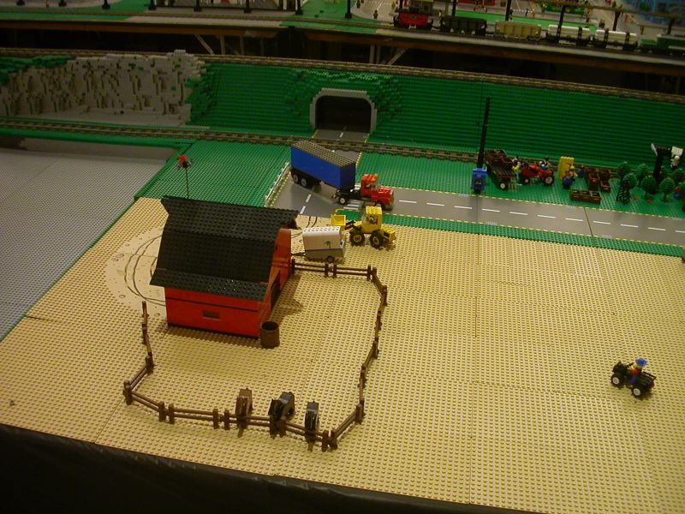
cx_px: 342
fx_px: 732
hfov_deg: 50.1
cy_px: 257
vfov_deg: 38.7
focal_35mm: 37
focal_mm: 5.6
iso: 100
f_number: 2.7
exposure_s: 1/20.9
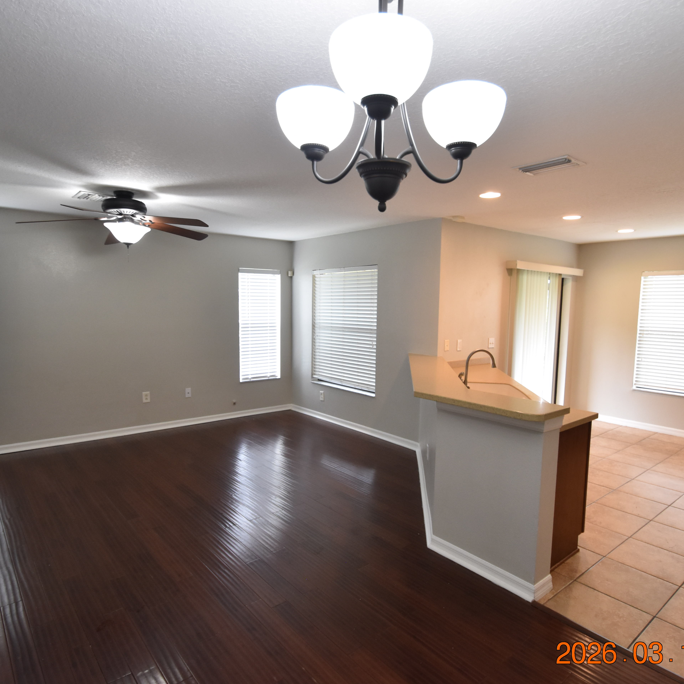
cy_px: 349
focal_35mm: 20
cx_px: 358
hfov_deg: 74.8
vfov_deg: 74.8
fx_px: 447
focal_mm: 10
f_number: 3.5
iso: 800
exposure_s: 1/90
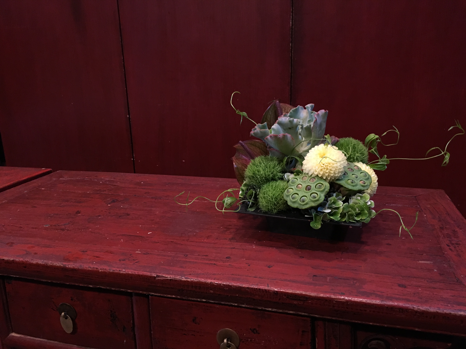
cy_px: 174
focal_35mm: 29
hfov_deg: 61.7
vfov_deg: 48.2
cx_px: 233
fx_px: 390
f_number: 2.2
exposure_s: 1/33
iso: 250
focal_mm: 4.15
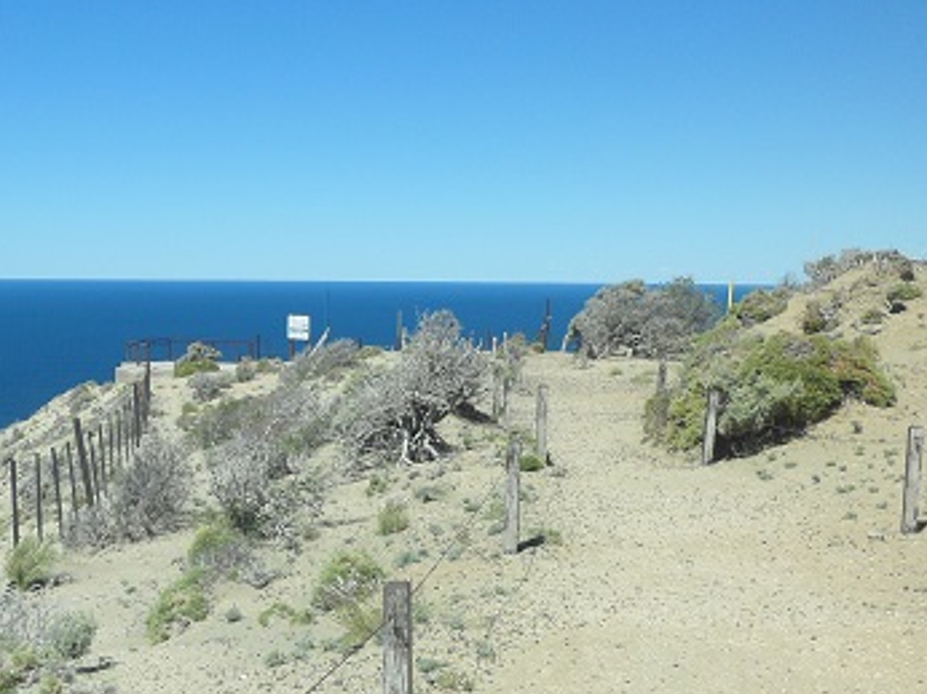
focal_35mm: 50
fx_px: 1338
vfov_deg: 28.4
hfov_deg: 37.4
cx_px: 246
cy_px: 571
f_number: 8.9
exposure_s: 1/180
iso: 80
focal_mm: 4.9
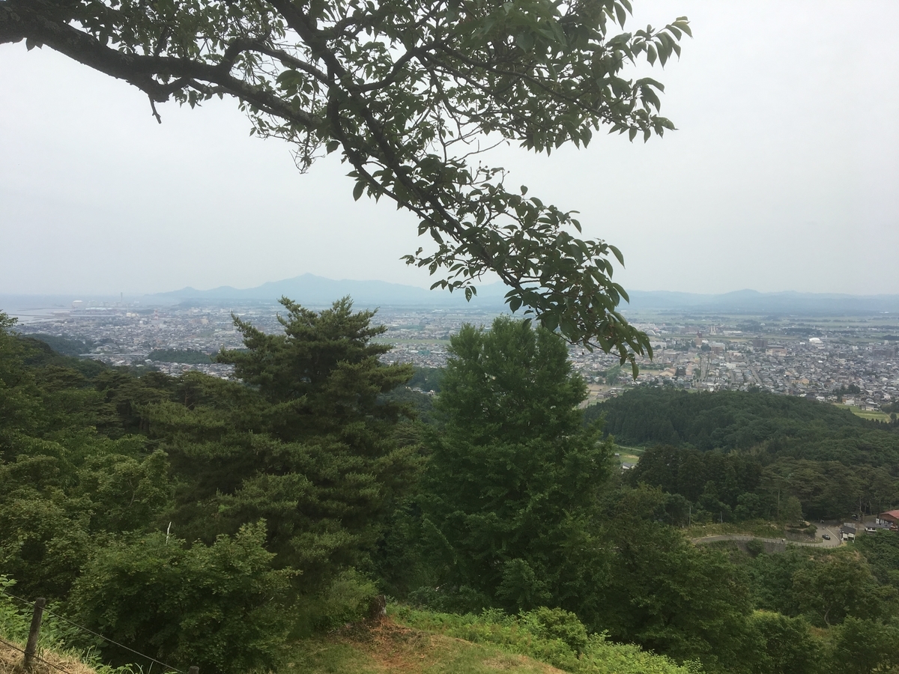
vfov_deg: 48.2
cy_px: 337
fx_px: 753
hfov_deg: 61.7
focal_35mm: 29
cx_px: 450
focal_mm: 4.15
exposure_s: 1/1304
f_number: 2.2
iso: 25
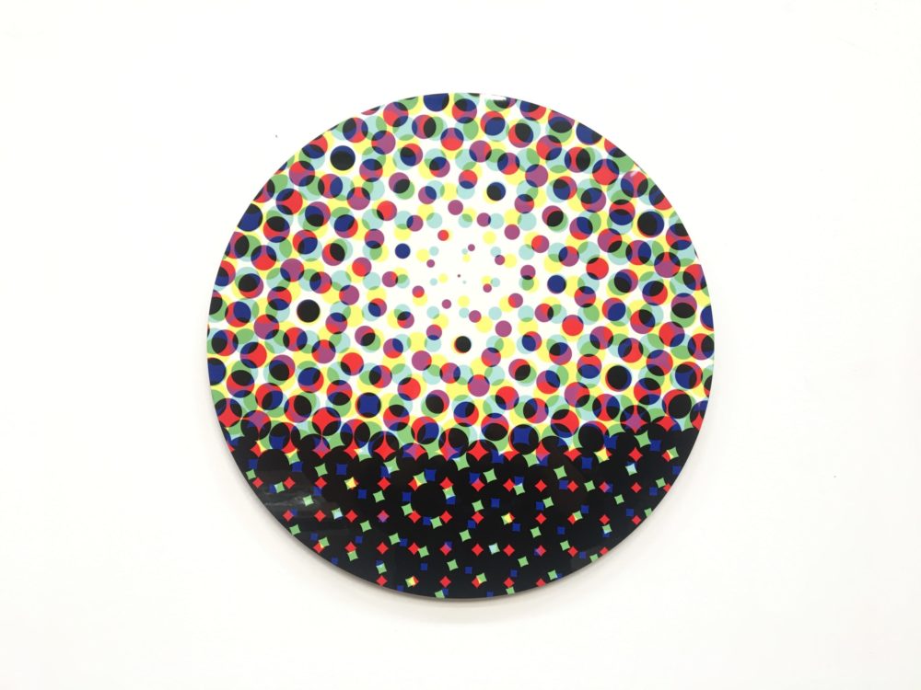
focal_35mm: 29
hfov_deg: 61.7
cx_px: 460
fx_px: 772
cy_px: 345
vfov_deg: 48.2
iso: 32
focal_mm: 4.15
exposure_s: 1/30
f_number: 2.2
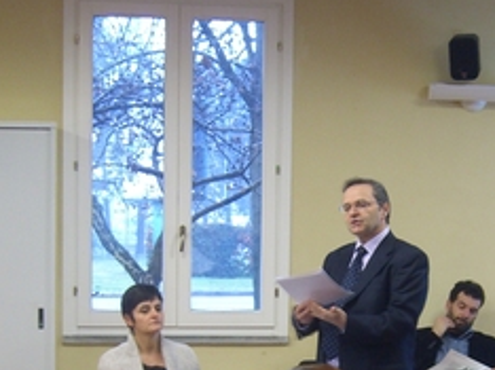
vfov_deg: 14.0
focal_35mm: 104
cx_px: 326
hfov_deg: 18.9
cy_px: 359
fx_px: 1486
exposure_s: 1/13
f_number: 2.8
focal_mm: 7.9
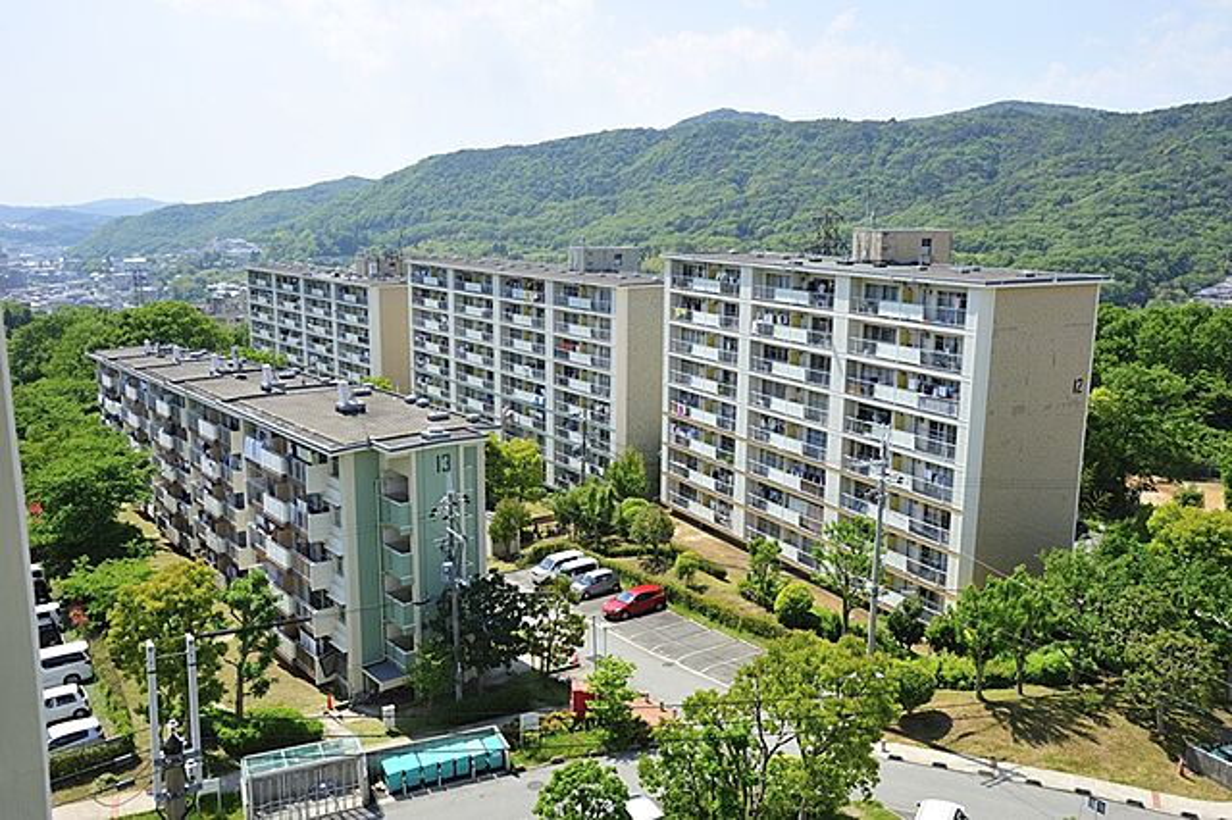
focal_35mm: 30
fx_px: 1026
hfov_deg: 62.0
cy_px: 410
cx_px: 616
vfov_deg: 43.6
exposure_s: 1/200
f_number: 11
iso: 200
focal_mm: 30
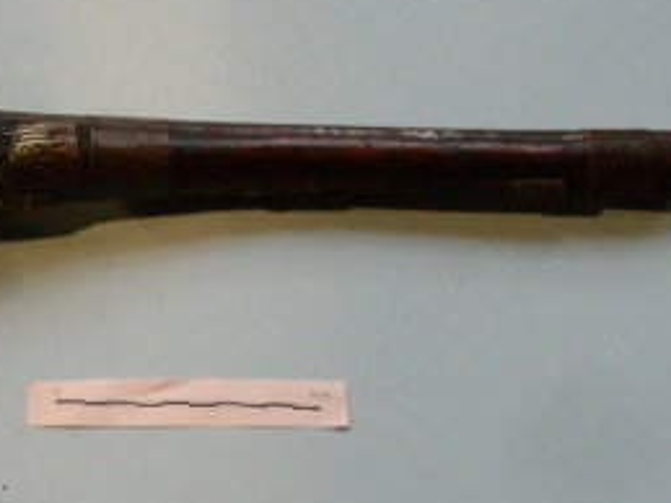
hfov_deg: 11.7
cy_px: 219
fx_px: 3255
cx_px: 111
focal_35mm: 168
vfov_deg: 8.8
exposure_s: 1/256
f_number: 4
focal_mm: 14.6
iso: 400
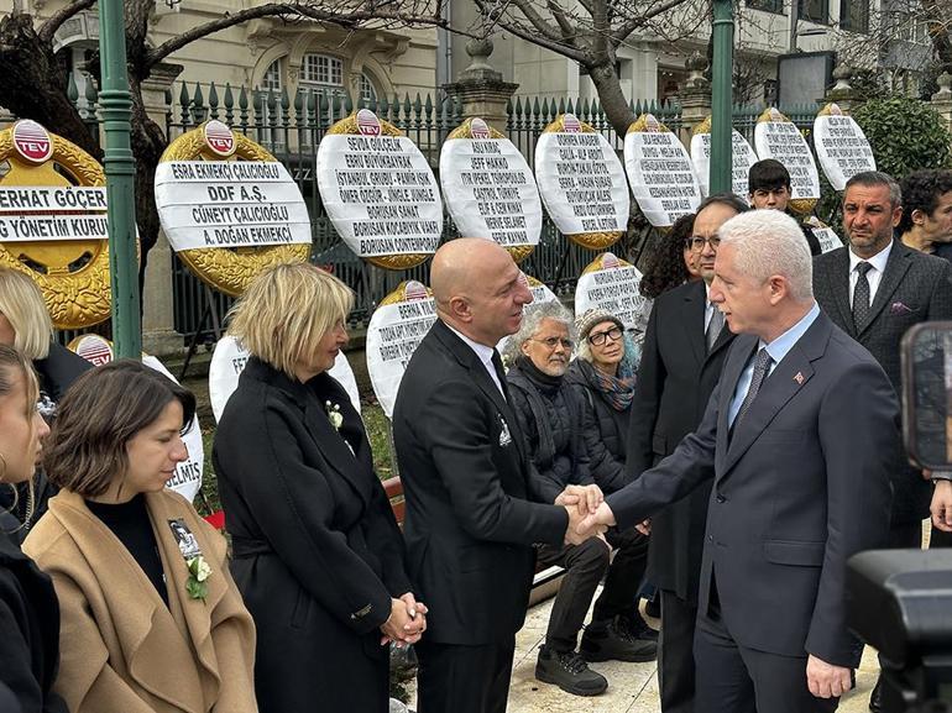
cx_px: 476
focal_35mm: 48
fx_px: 1320
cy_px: 356
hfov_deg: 39.7
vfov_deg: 30.2
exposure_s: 1/944
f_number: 1.78
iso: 64
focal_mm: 6.86
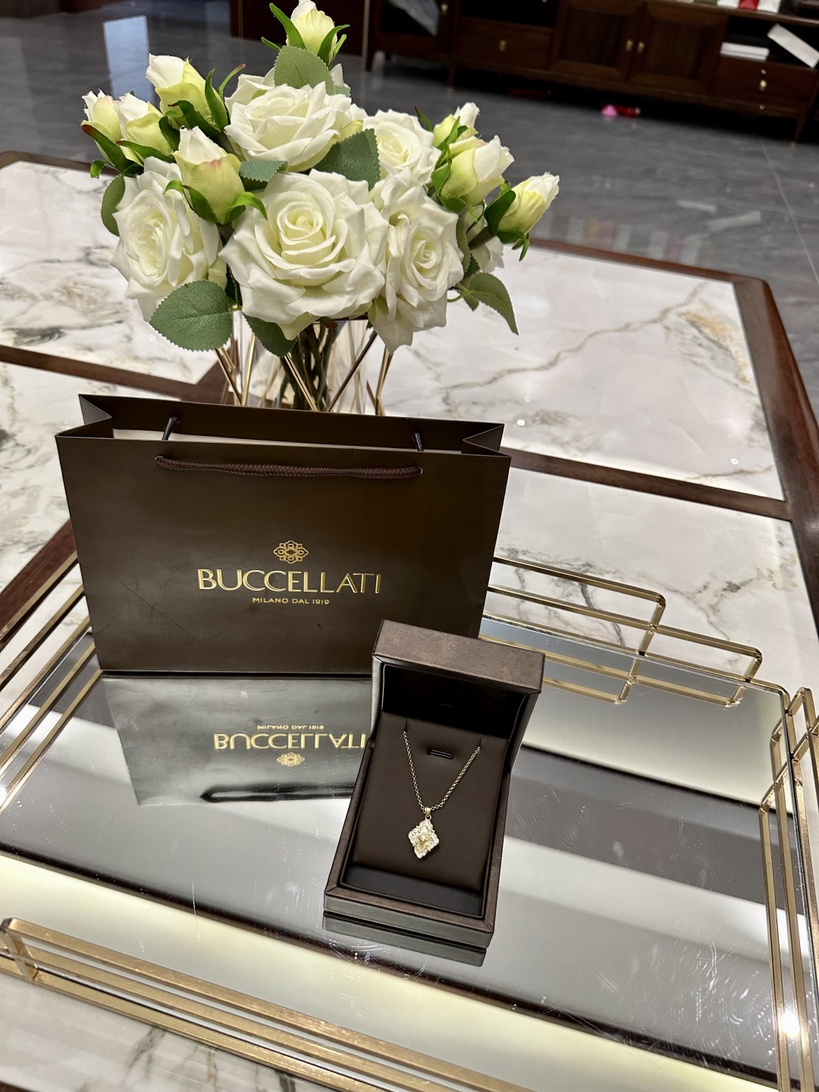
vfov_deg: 71.6
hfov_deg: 56.8
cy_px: 546
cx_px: 410
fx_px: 757
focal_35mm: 24
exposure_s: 1/100
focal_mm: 6.86
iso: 160
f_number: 1.78
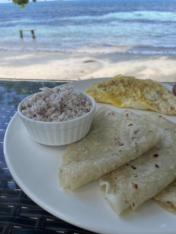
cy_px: 117
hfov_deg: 53.1
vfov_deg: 67.3
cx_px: 88
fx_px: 176
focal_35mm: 26
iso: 50
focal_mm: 4.2
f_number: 1.6
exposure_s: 1/1795
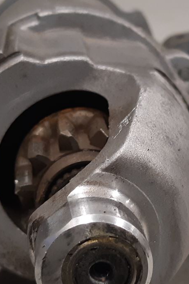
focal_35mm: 81
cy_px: 163
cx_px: 115
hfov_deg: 16.8
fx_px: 638
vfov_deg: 25.0
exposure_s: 1/50
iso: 125
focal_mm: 3.93
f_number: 1.7
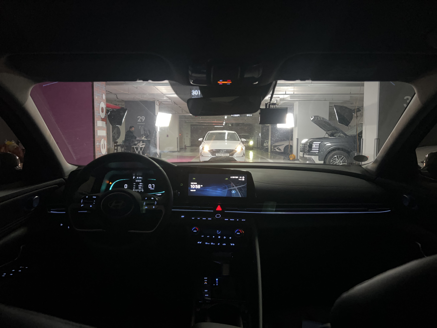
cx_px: 218
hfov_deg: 67.3
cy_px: 164
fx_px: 328
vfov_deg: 53.1
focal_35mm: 26
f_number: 1.5
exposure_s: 1/34
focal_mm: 5.7
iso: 640
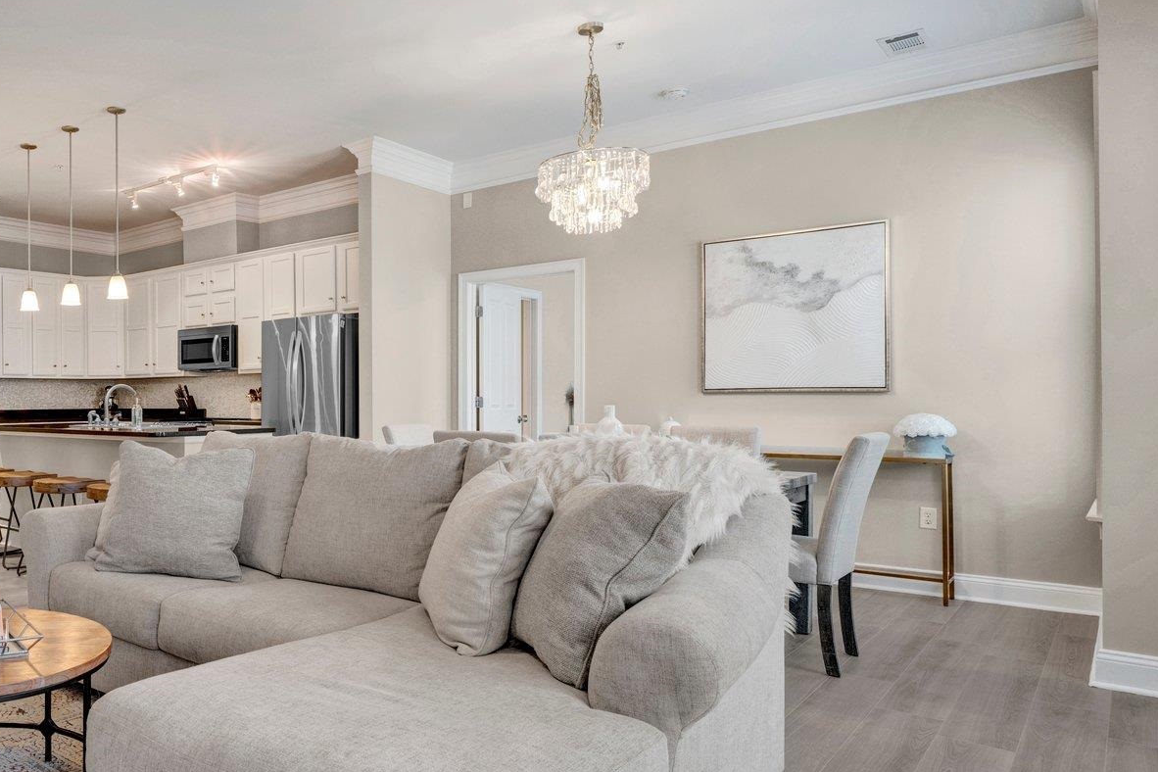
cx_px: 220
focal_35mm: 26
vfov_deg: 48.9
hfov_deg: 62.5
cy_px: 424
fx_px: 847
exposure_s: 1/10
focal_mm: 15.2
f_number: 8
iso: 400
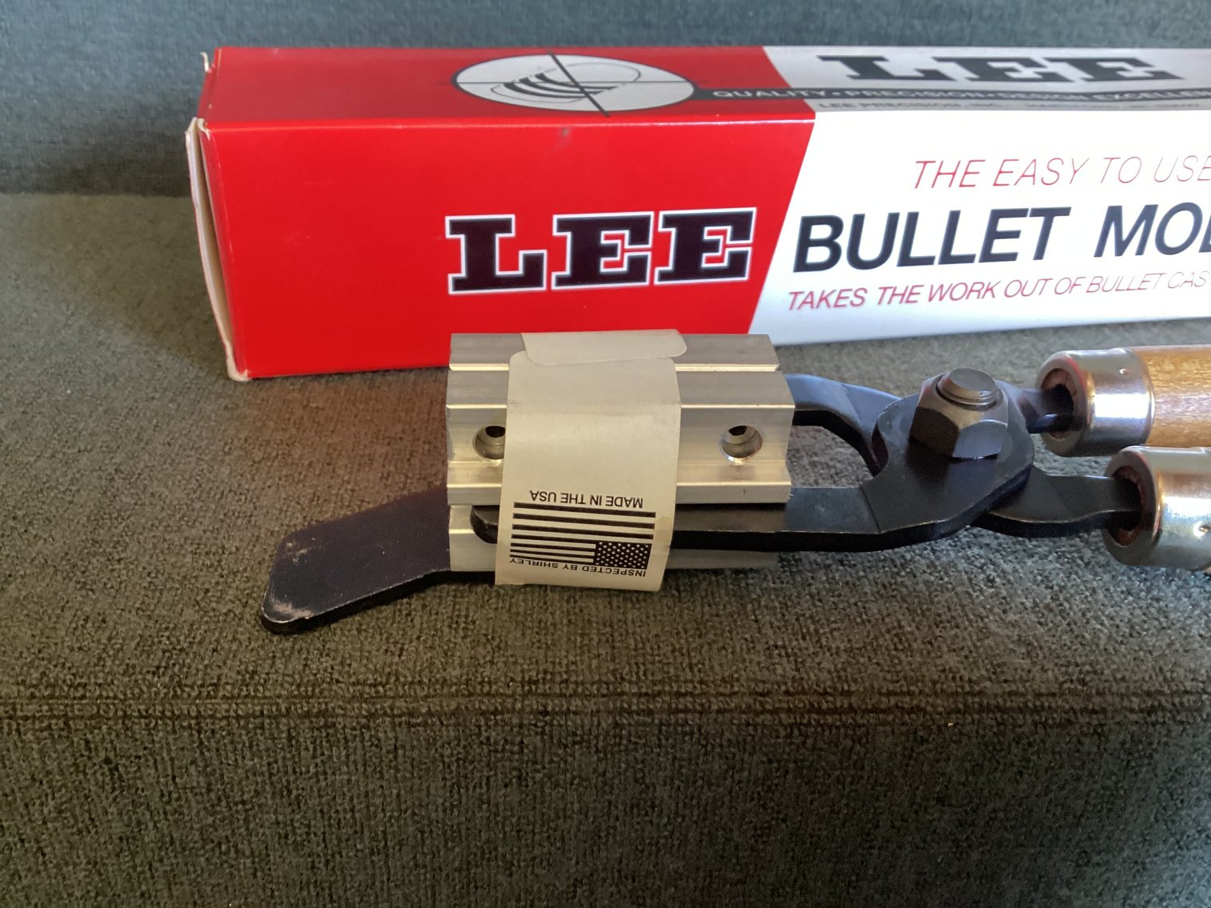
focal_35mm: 31
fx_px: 1085
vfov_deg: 45.4
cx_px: 606
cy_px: 454
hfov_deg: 58.3
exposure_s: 1/50
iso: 320
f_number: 2.4
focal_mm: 3.3
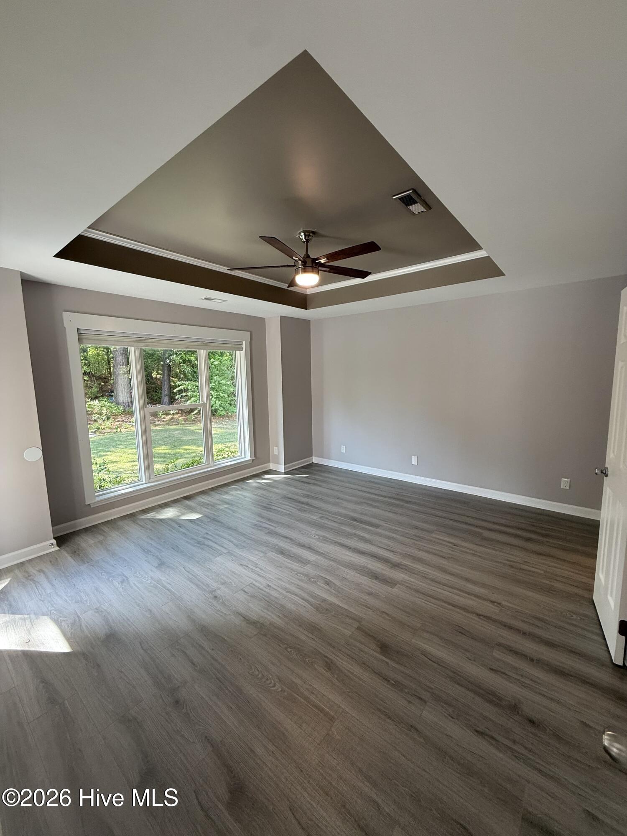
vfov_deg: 102.1
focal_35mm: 14
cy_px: 418
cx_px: 314
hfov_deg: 85.7
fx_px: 338
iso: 125
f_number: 2.2
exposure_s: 1/120
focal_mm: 2.22
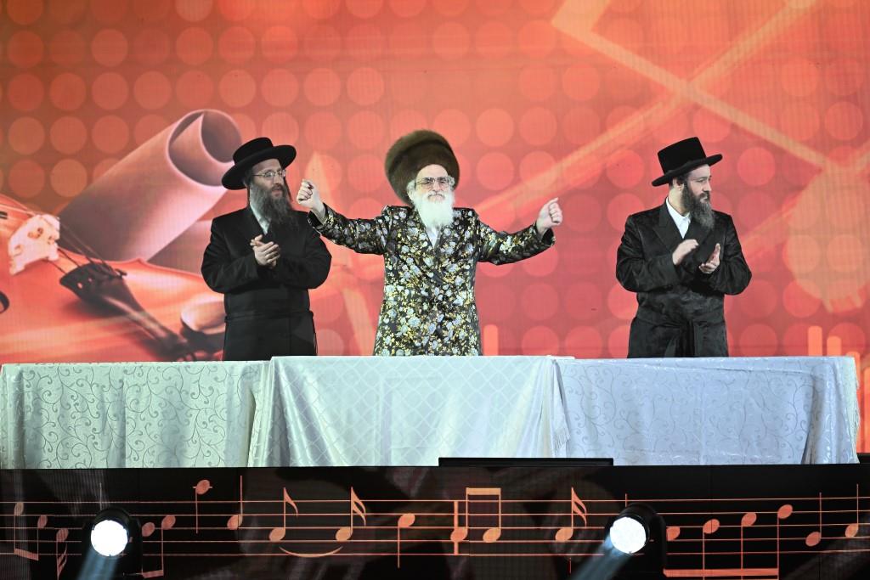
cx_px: 435
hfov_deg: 10.3
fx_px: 4834
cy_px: 290
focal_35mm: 200
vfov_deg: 6.9
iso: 320
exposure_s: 1/125
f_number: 2.8
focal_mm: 200
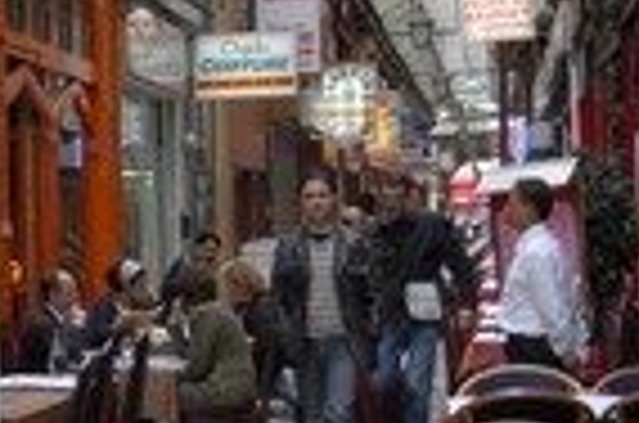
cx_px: -32
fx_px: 1576
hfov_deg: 21.9
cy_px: 234
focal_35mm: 89
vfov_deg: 15.3
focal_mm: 20
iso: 100
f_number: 4
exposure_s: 1/60
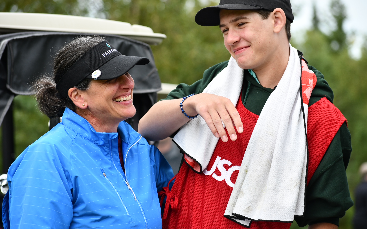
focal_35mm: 207
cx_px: 183
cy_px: 115
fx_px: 2071
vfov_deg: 6.3
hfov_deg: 10.1
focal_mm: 135
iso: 320
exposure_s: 1/500
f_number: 5.6
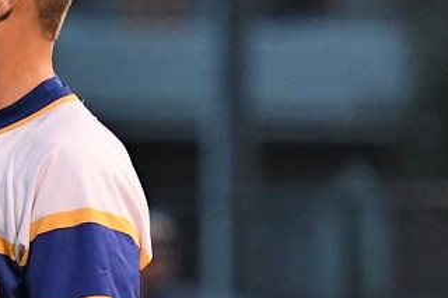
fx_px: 11629
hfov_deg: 2.2
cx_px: -367
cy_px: 422
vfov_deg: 1.5
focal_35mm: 935
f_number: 2.8
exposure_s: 1/1000
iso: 3200
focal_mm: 160
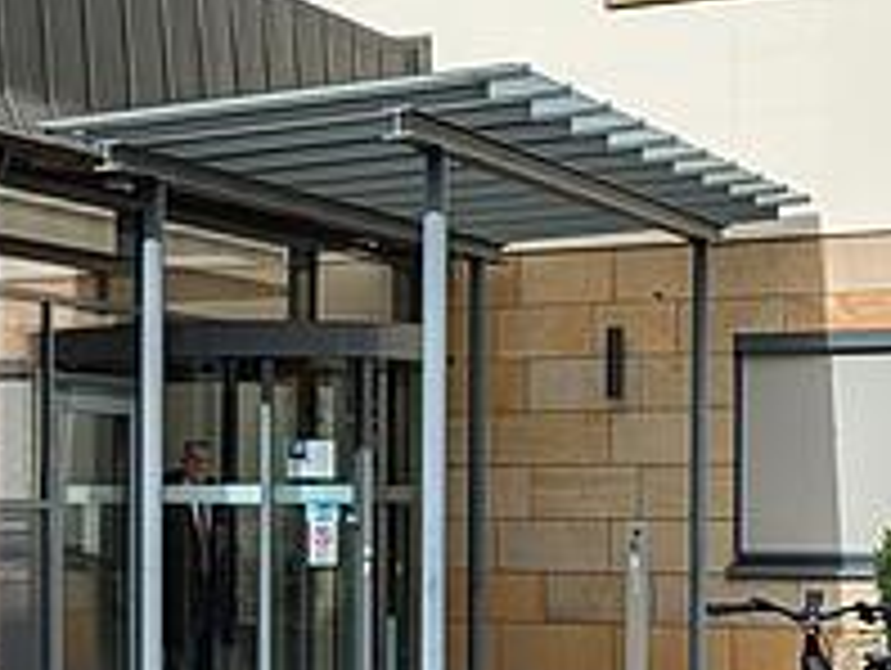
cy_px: 549
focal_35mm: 101
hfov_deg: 18.6
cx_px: -104
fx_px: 2603
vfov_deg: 14.6
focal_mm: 5.43
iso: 45
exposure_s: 1/2370
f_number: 1.89
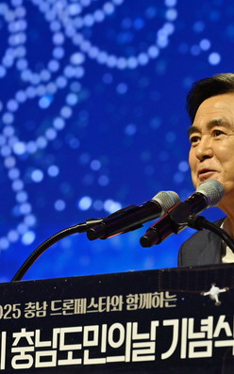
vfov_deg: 6.8
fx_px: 3144
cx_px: 87
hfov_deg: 4.3
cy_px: 187
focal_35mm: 308
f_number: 5.6
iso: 2000
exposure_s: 1/320
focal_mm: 200
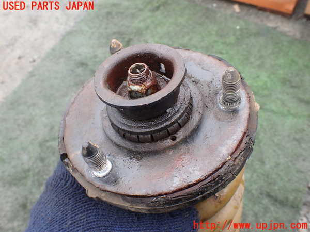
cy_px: 116
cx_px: 155
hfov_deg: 60.0
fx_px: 269
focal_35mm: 30
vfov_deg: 46.8
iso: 100
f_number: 3.2
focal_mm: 5.4
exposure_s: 1/125
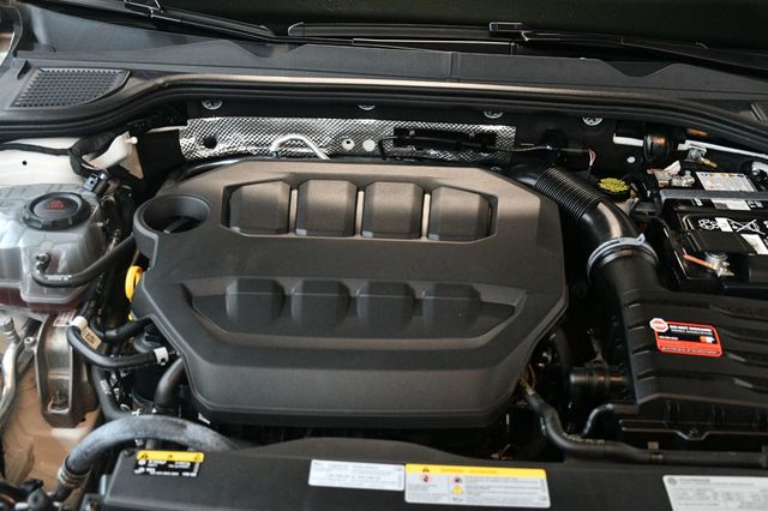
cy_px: 256
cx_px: 384
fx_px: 959
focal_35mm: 45
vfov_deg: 29.8
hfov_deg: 43.6
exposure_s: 1/60
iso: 4000
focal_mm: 30
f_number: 4
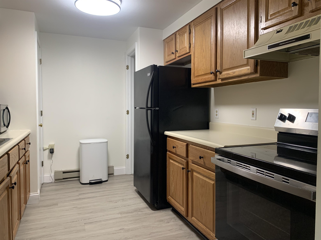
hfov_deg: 67.3
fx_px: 241
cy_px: 120
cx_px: 160
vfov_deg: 53.1
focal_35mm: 26
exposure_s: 1/60
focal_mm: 4.25
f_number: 1.8
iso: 125
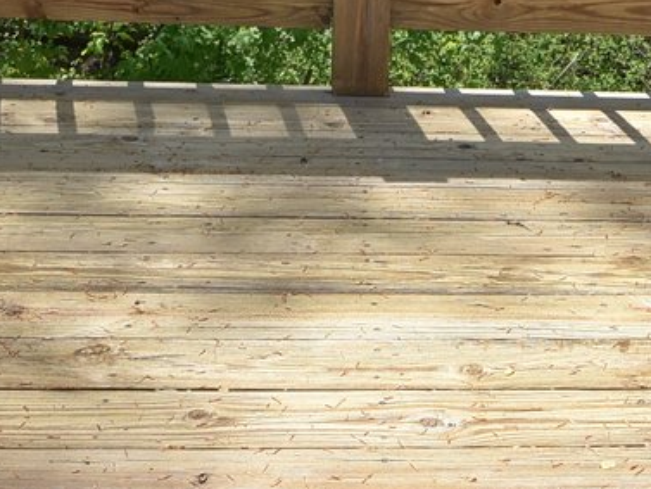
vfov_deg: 18.4
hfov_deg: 29.7
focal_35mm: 65
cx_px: 408
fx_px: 1223
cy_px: -357
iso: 360
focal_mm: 10
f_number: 8
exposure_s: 1/500
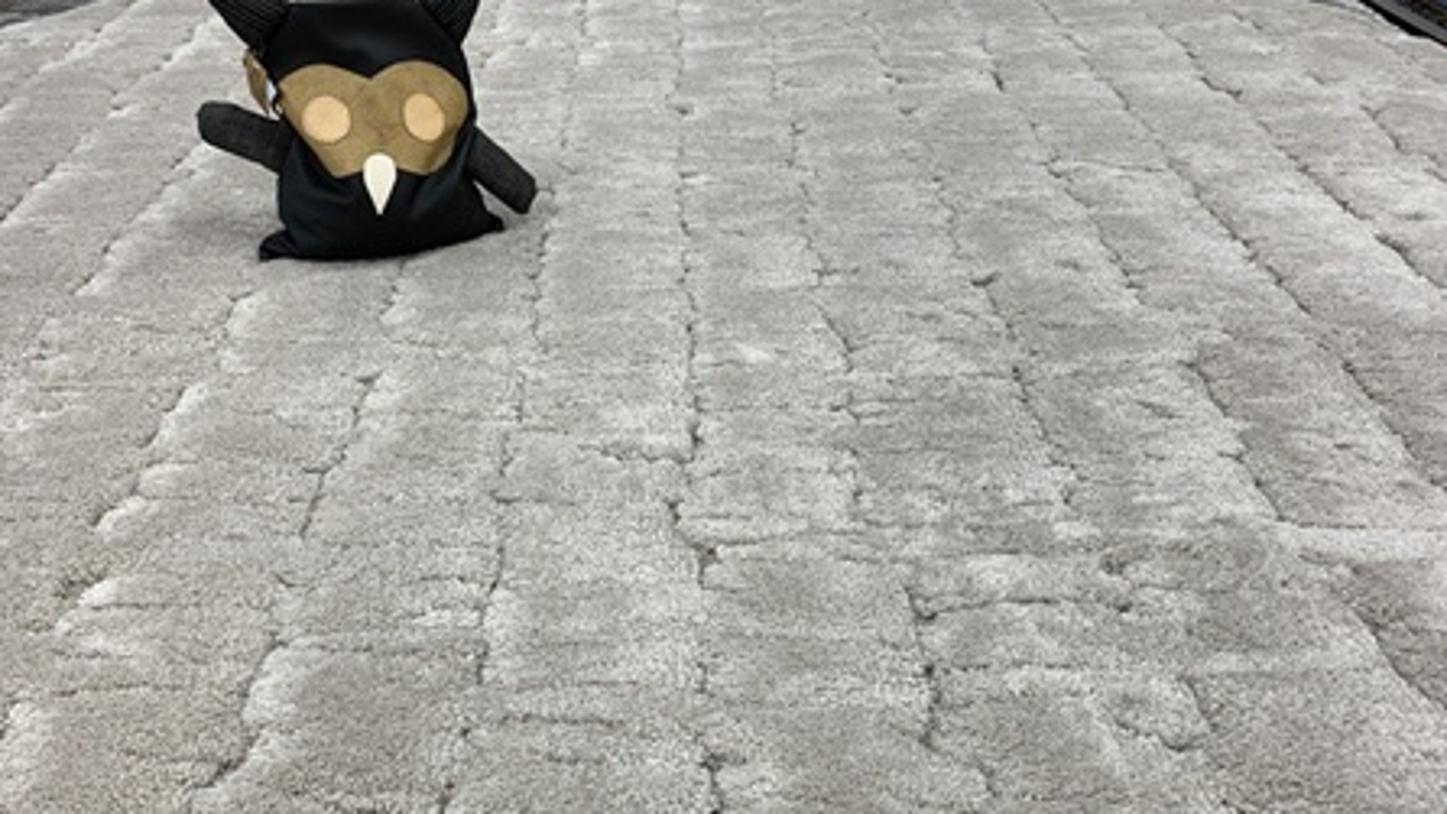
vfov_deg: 36.4
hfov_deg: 61.0
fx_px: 1228
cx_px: 701
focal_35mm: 32
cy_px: 516
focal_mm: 4.25
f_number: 1.8
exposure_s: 1/100
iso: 50
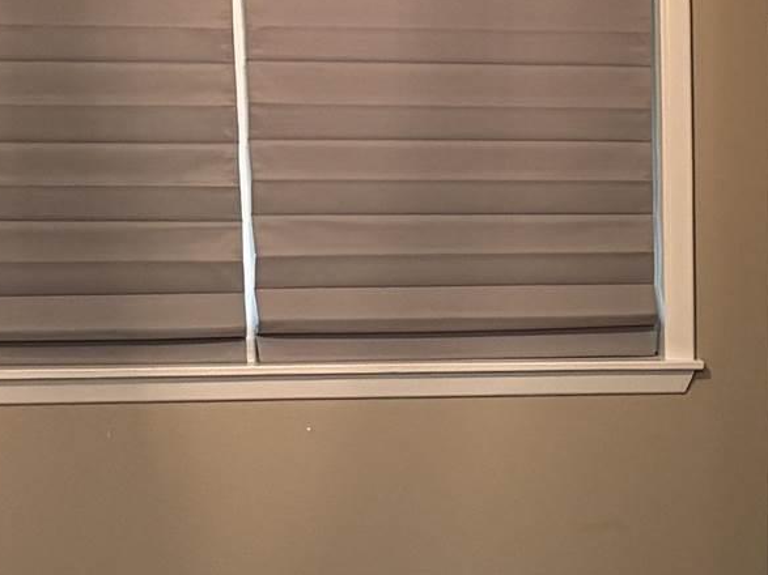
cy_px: 578
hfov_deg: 14.0
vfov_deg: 10.8
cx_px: 964
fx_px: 3017
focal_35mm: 136
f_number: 1.6
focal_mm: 5.96
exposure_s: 1/60
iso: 200
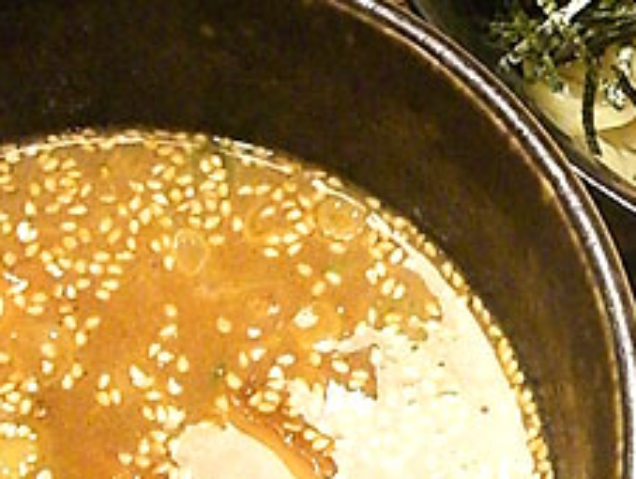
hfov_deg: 22.7
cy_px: 100
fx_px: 1545
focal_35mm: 84
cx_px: 566
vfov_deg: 17.5
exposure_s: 1/25
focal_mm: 6.2
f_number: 2.7
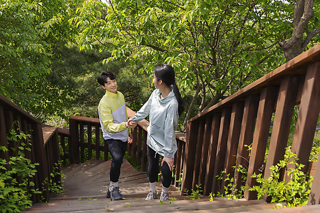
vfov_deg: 38.9
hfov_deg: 55.8
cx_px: 160
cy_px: 106
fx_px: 302
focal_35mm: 34
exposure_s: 1/125
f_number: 5
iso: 100
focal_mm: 34
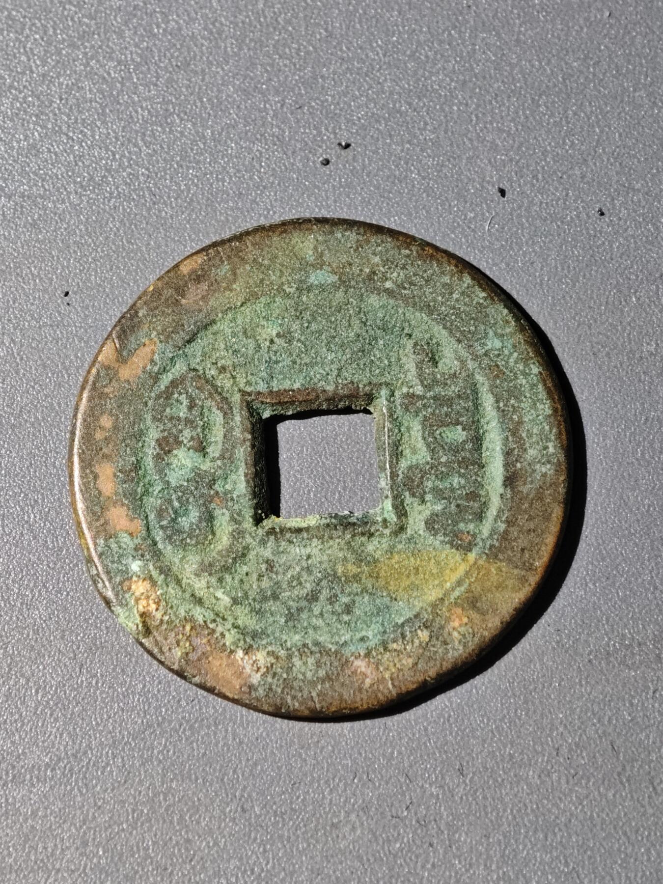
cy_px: 442
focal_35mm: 102
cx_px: 332
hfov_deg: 14.5
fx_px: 2605
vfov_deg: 19.3
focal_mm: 9
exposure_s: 1/100
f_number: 2
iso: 250
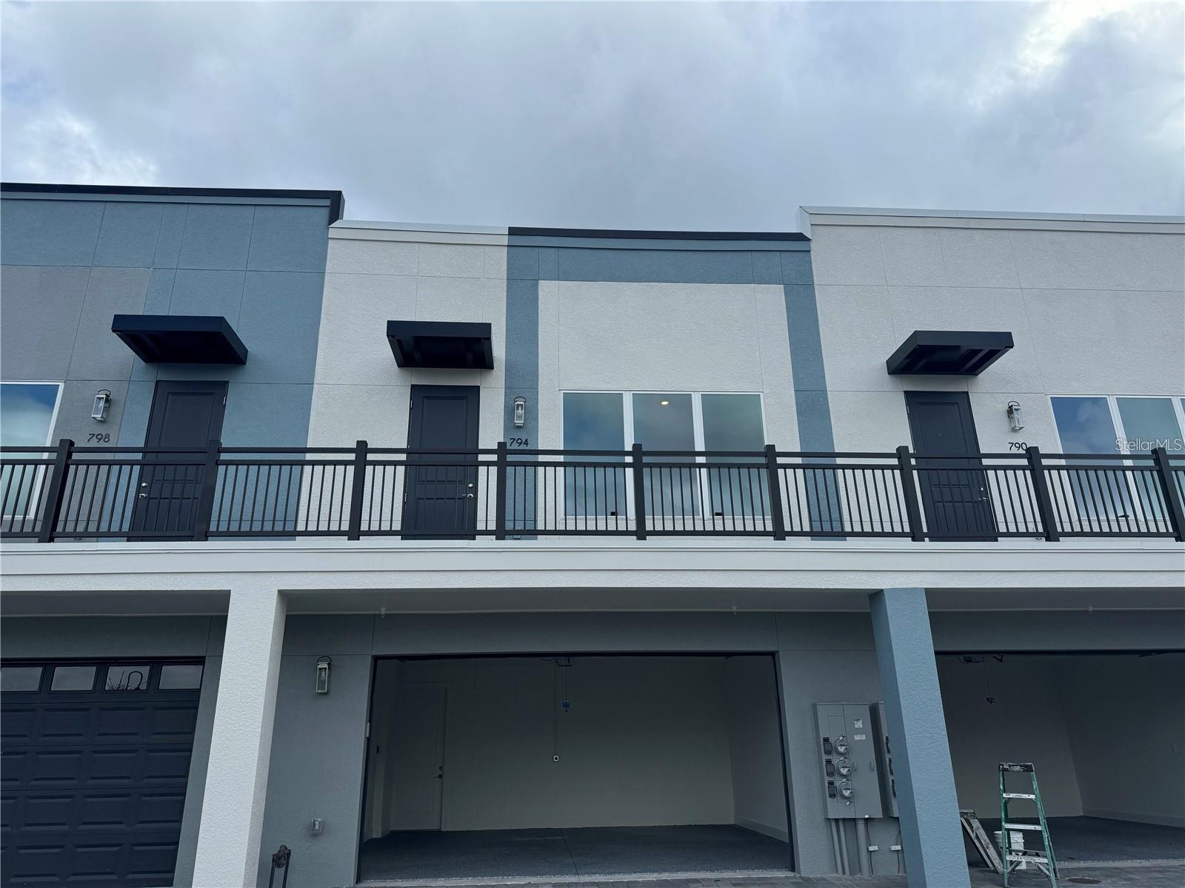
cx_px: 592
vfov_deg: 56.8
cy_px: 444
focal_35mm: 24
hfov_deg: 71.6
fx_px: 822
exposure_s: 1/3597
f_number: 1.78
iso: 80
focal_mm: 6.76
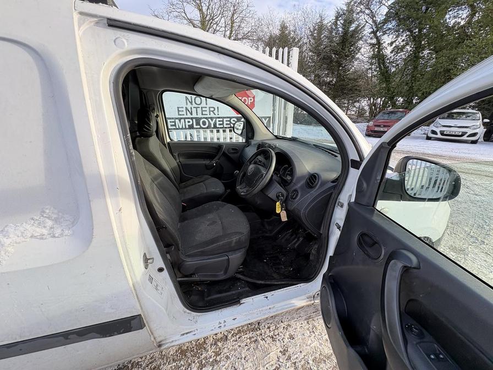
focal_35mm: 14
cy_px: 185
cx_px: 246
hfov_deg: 102.1
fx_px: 199
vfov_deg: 85.7
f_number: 2.2
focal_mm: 2.22
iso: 64
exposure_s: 1/151
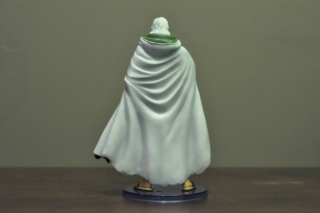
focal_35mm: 75
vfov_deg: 18.1
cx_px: 160
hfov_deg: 27.0
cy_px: 106
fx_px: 666
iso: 3200
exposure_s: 1/30
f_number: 5
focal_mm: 50
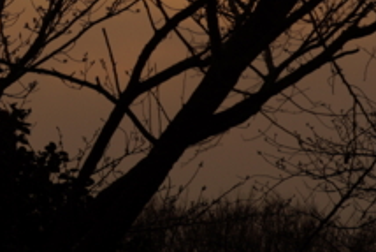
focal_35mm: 420
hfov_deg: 4.9
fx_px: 4389
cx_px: -95
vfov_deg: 3.3
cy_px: -23
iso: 100
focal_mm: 100
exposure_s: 1/800
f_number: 7.1
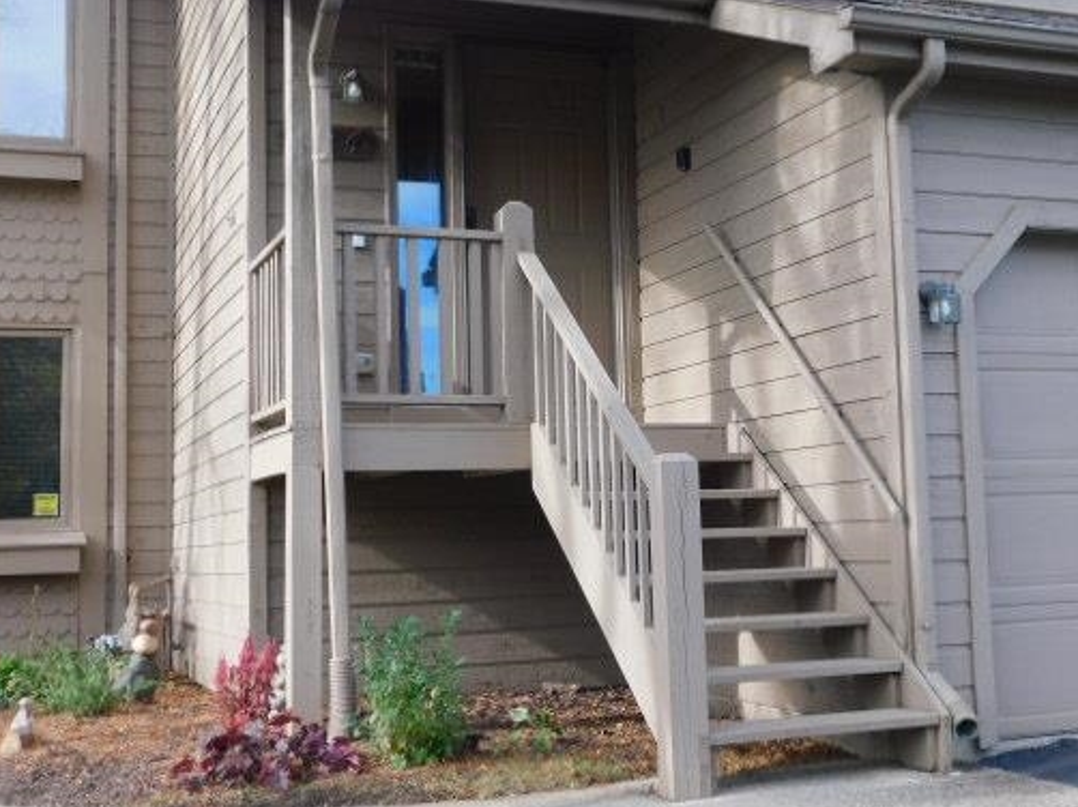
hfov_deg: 37.3
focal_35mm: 51
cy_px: 341
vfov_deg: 28.5
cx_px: 668
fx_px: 1587
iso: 125
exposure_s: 1/200
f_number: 3.6
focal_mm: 7.1
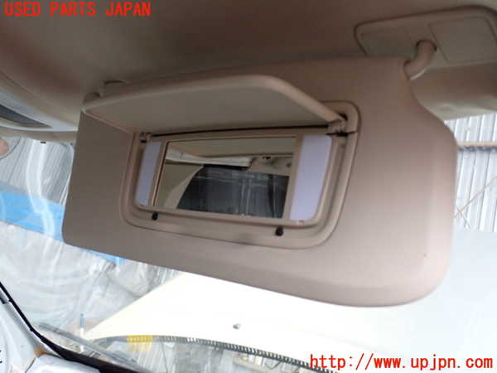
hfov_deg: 51.4
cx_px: 248
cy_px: 186
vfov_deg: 39.7
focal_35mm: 36
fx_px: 517
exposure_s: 1/40
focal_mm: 6.37
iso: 640
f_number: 2.5
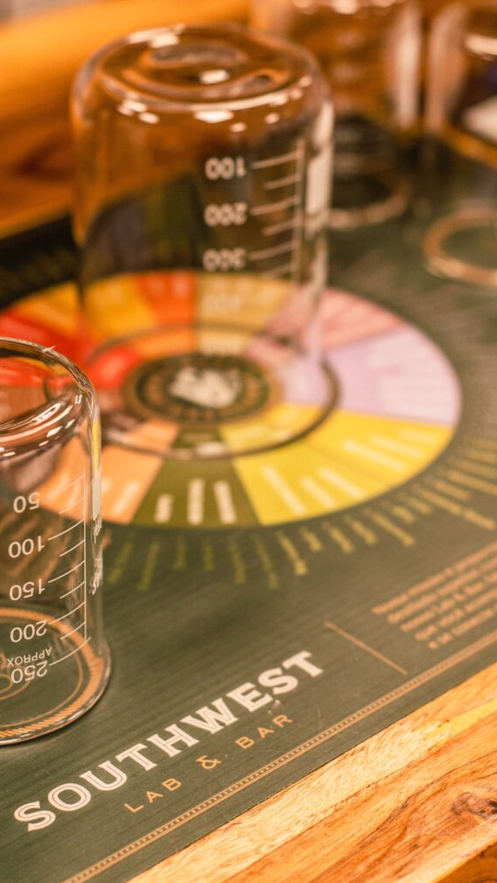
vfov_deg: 26.8
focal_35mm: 79
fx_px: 1850
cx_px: 209
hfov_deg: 15.3
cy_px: 442
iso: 400
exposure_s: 1/100
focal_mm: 50
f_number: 2.2
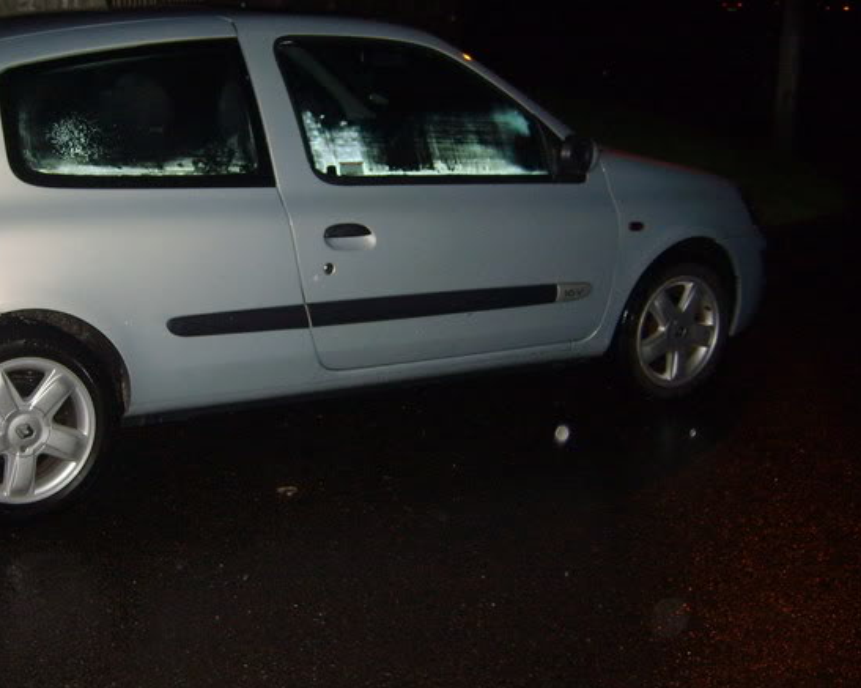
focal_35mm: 50
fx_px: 1273
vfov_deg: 30.2
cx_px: 288
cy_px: 294
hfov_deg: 37.0
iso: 192
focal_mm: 5.8
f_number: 2.8
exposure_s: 1/45
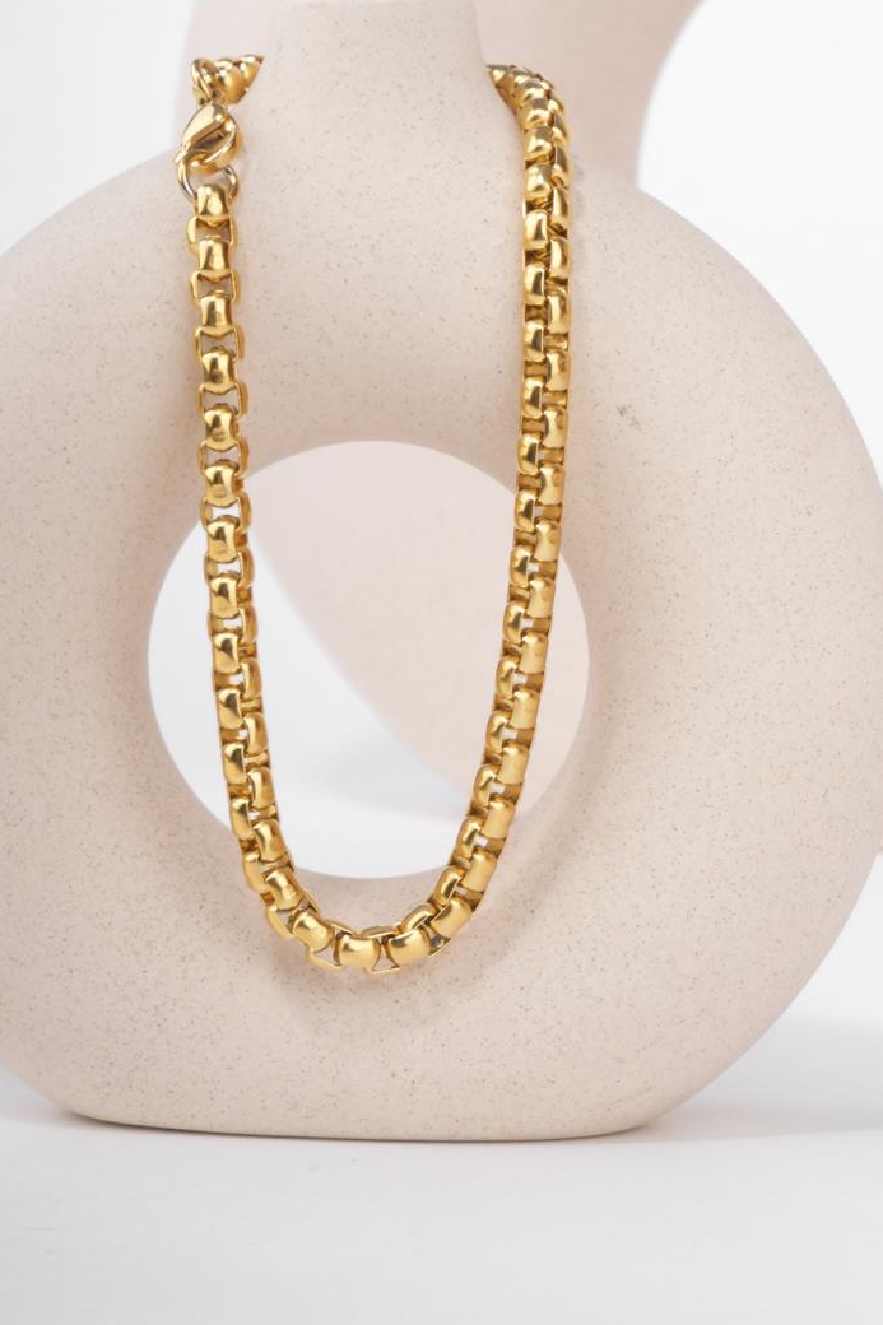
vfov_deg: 16.2
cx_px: 361
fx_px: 4637
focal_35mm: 126
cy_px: 476
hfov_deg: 10.9
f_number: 22
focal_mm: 60.8
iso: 400
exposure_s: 1/200
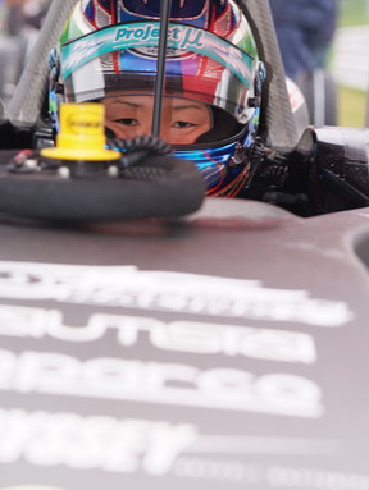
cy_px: 296
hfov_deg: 10.9
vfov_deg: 14.5
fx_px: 1930
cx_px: 186
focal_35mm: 136
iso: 100
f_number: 4
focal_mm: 75
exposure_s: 1/60
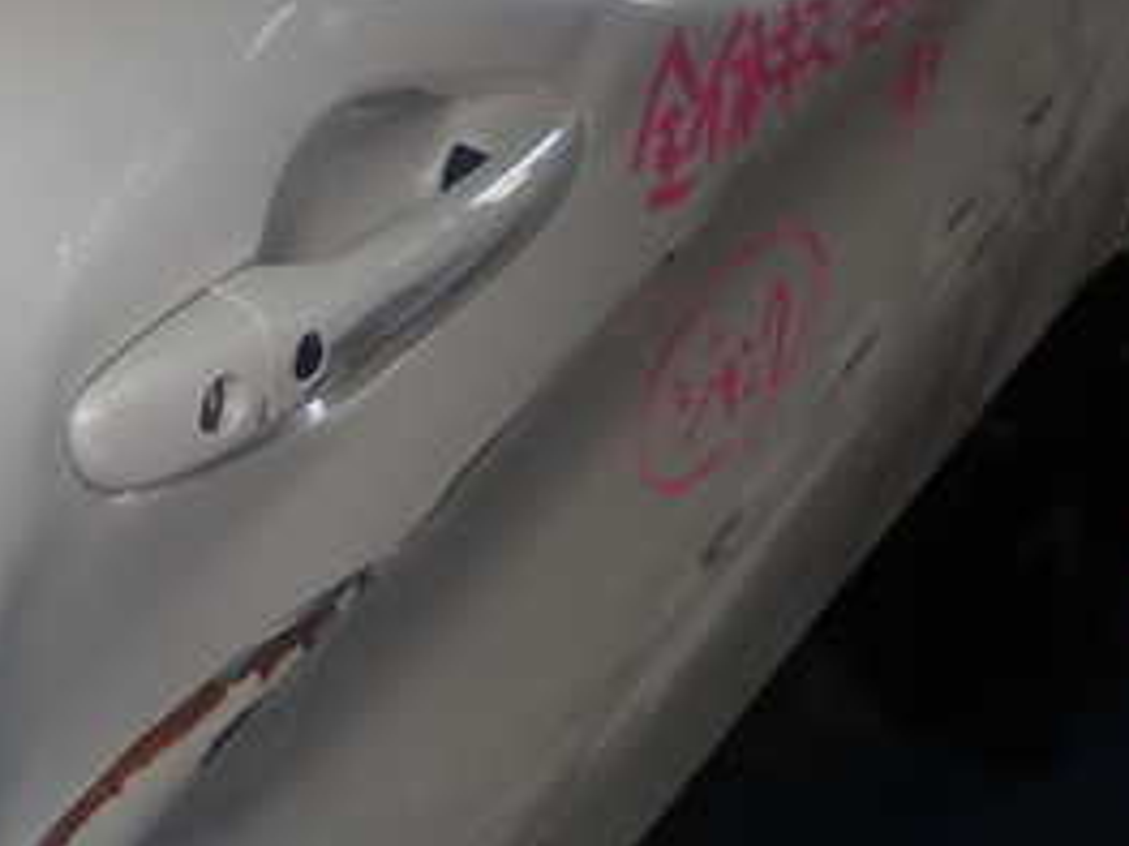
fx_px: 2086
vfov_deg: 22.9
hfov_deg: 29.5
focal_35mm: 64
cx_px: 210
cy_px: 442
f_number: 6.3
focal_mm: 5.05
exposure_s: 1/30
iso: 160
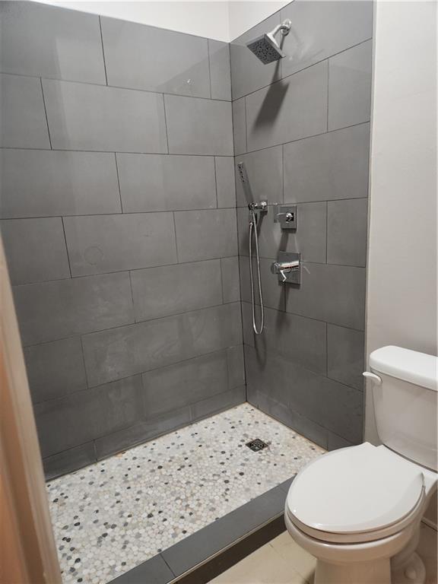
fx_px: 388
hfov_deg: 58.9
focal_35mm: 23
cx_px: 219
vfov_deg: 73.9
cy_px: 292
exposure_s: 1/30
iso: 640
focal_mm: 5.4
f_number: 1.8
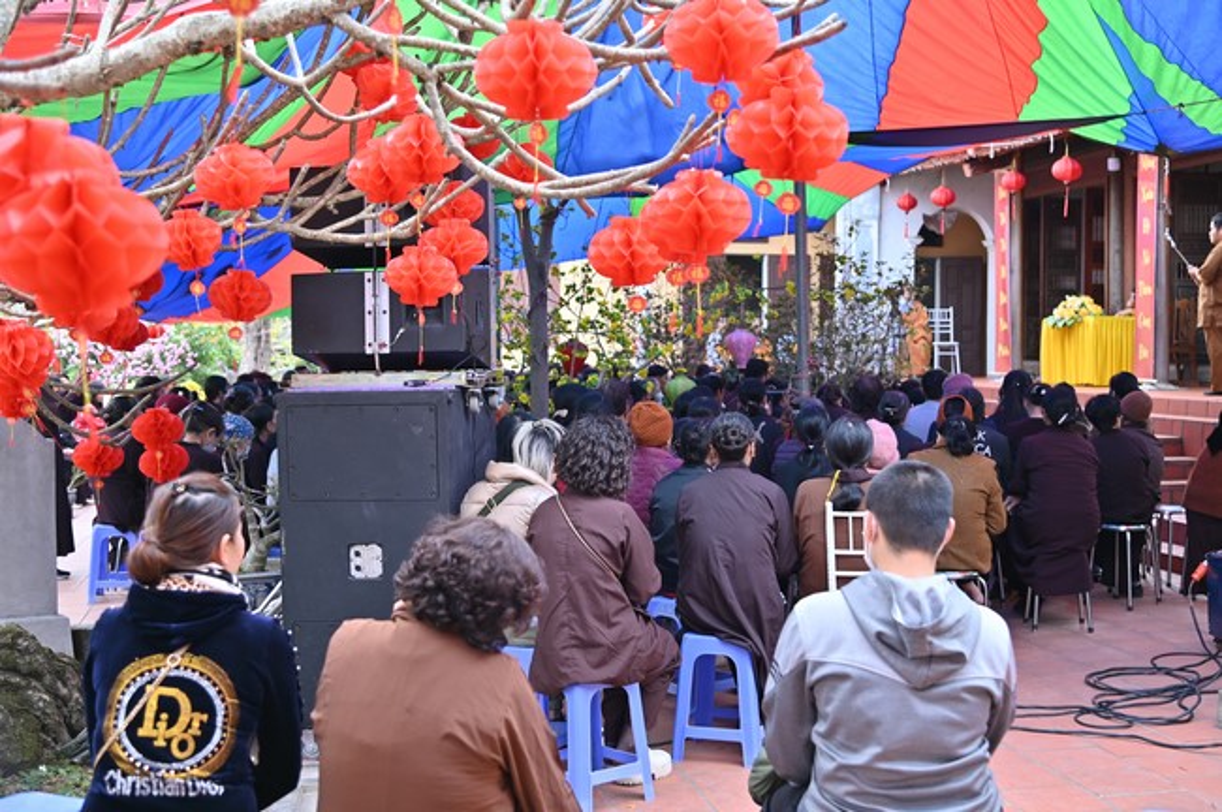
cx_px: 611
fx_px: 1628
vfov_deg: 28.0
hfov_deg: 41.2
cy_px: 406
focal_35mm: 48
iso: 125
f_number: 4.5
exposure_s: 1/60
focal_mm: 48
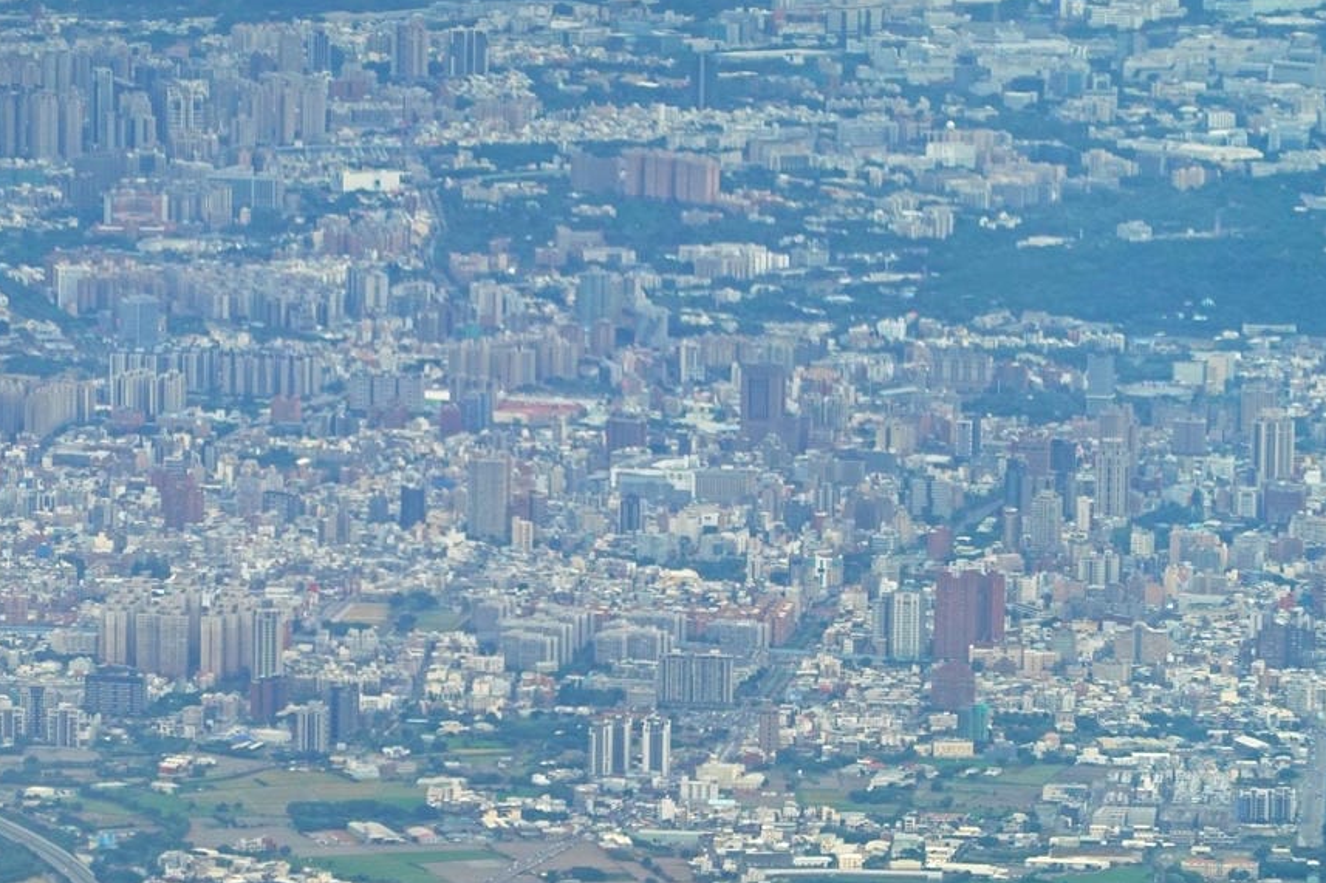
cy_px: 615
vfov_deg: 4.9
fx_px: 10311
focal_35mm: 280
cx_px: 585
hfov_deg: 7.4
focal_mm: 72
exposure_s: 1/200
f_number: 4.5
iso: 125
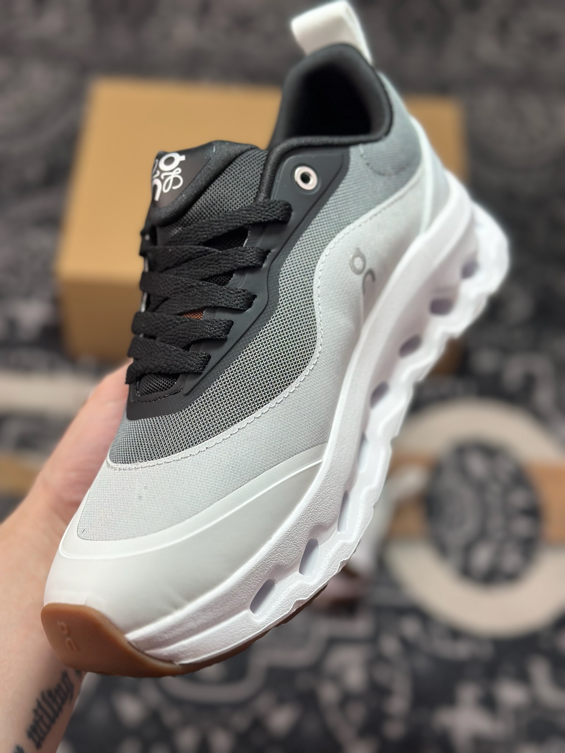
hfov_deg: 30.3
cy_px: 376
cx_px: 282
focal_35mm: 48
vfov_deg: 39.7
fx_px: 1045
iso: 80
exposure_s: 1/1133
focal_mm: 6.86
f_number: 1.78
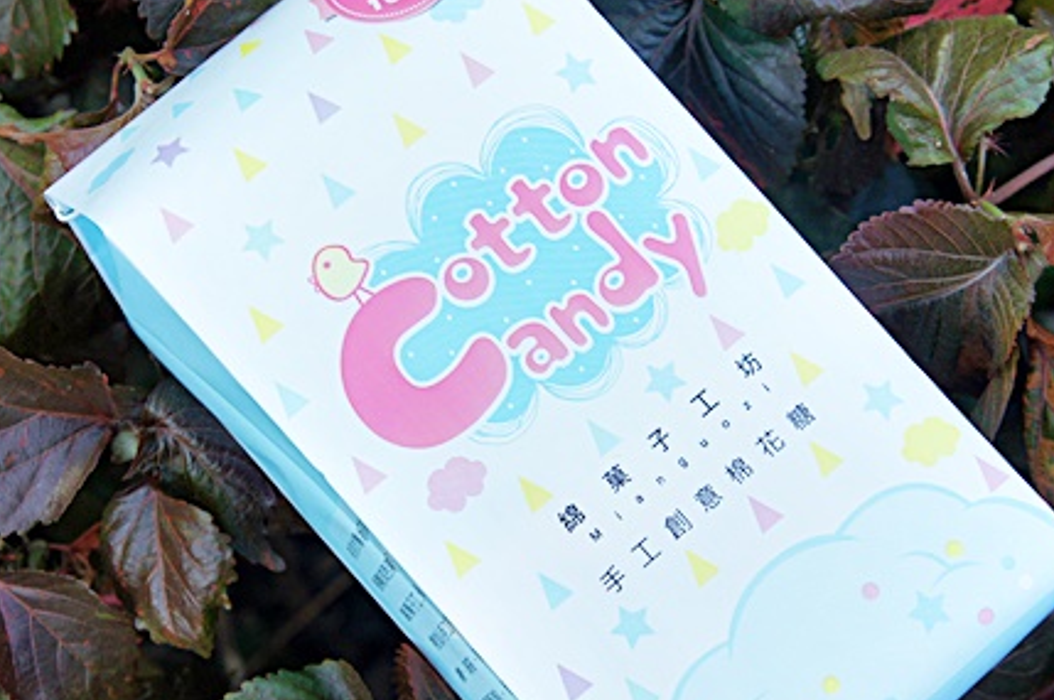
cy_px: 411
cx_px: 472
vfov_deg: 17.5
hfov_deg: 26.1
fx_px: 2272
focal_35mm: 78
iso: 200
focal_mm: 37
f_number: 5.6
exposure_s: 1/125
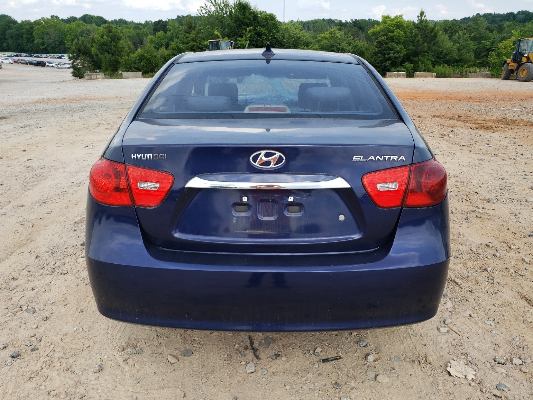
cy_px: 206
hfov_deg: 65.3
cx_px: 265
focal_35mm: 27
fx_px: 416
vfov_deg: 51.4
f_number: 1.5
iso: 50
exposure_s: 1/1667
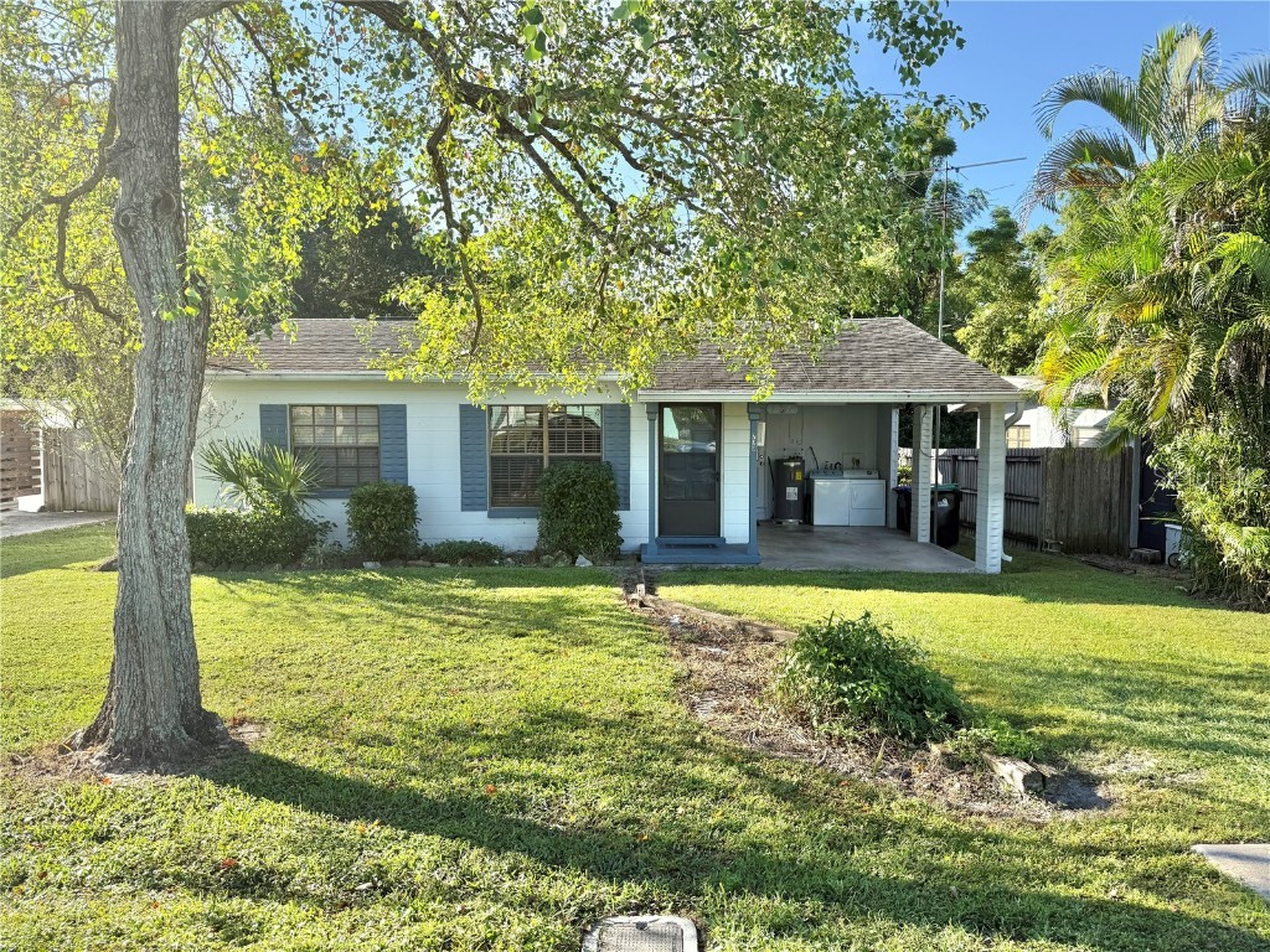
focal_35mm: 24
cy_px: 476
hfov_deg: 71.6
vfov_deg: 56.8
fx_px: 881
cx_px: 635
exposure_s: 1/1361
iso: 80
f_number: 1.78
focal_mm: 6.76
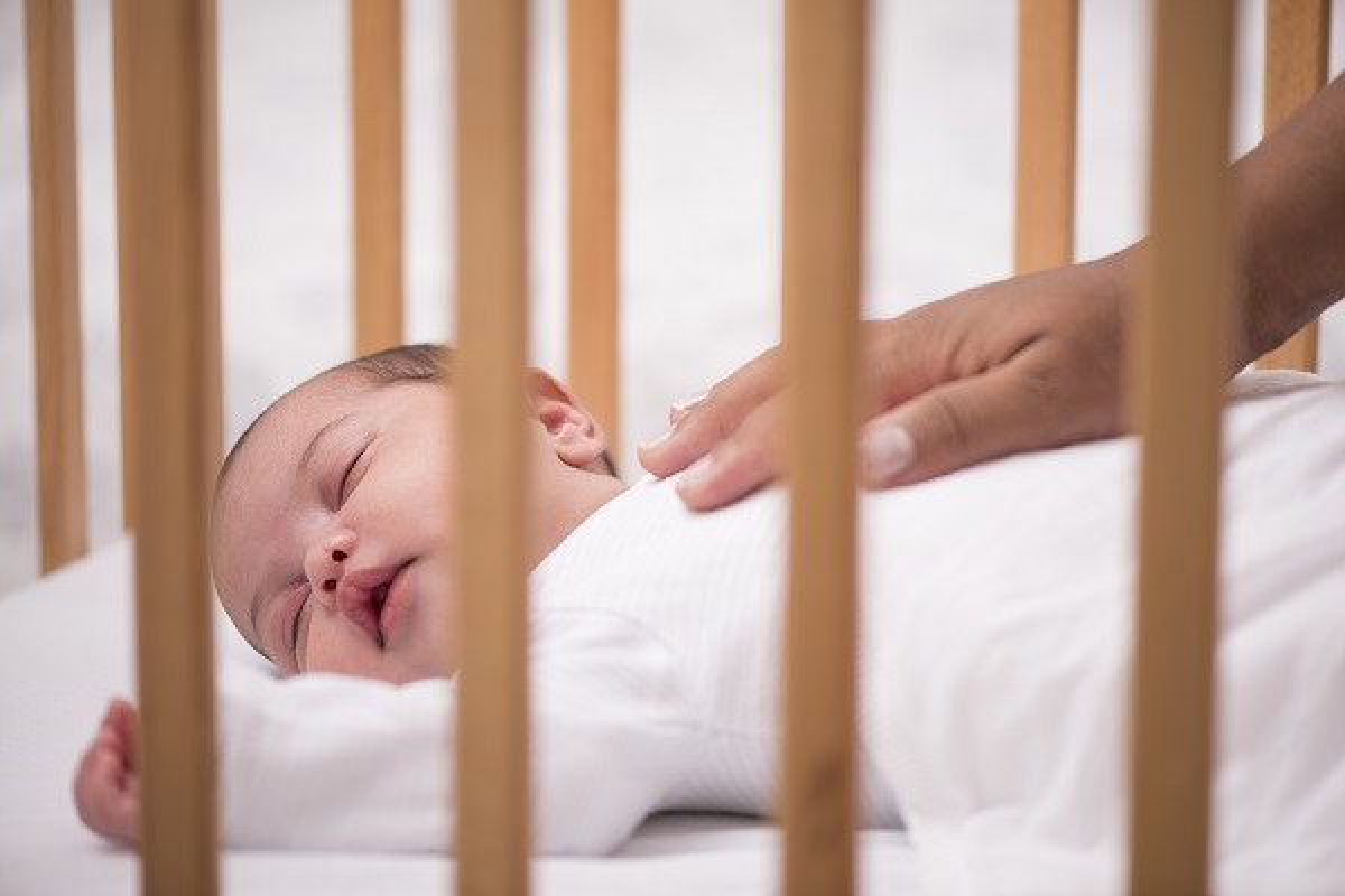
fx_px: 3923
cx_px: 672
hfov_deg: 19.5
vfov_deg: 13.0
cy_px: 448
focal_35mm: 105
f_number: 3.2
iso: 100
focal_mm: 105
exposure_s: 1/100
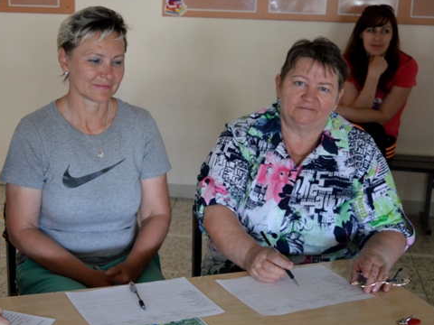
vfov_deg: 22.7
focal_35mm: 65
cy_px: 163
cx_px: 108
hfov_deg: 29.4
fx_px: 812
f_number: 4
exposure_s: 1/15
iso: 720
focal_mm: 27
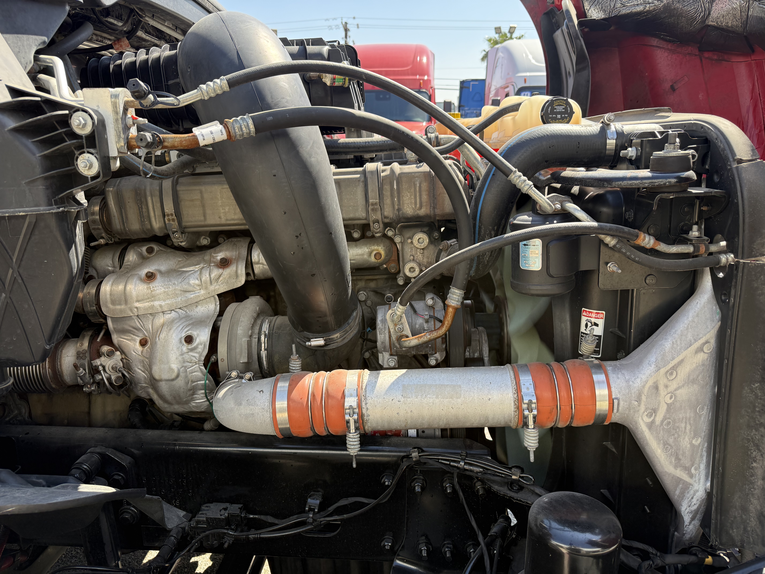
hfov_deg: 71.6
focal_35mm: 24
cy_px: 287
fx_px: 530
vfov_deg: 56.8
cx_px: 382
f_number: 1.78
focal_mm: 6.76
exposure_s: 1/868
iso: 100
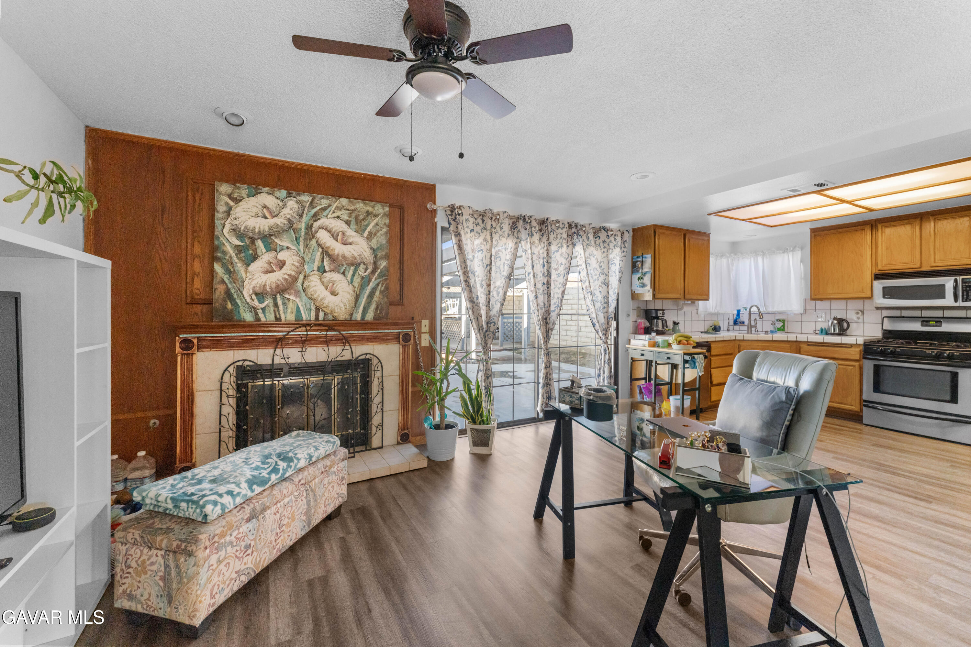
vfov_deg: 81.2
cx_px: 486
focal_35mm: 14
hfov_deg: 104.3
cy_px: 324
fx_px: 378
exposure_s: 1/25
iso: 2500
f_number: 5
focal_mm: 14
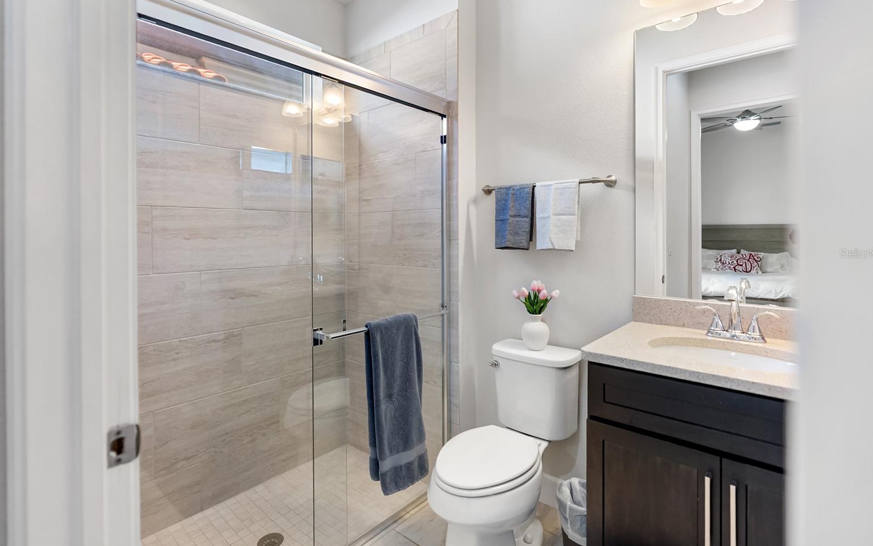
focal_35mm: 17
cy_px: 253
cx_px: 436
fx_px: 405
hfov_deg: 94.4
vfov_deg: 67.9
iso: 250
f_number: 2.8
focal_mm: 16
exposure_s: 1/160
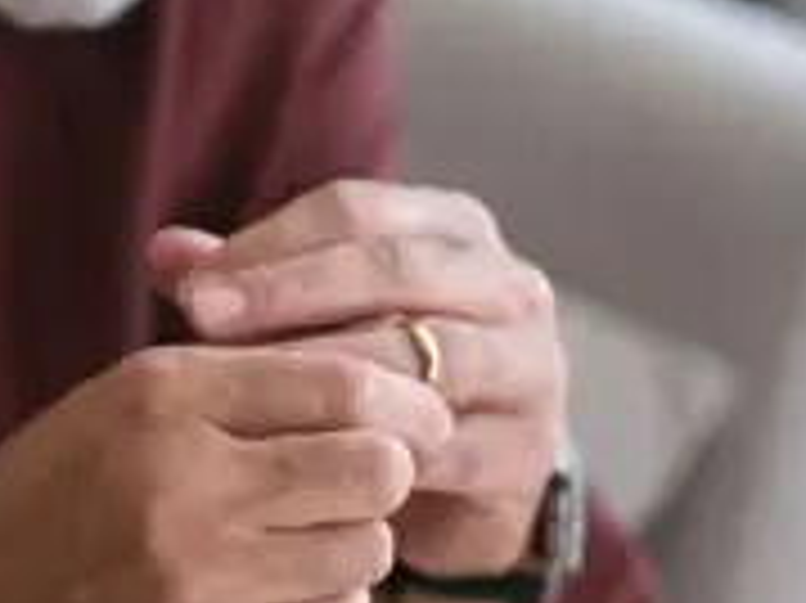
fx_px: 4770
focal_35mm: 205
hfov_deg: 9.6
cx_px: -9
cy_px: 412
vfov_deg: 7.2
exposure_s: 1/340
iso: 160
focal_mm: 56
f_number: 1.2
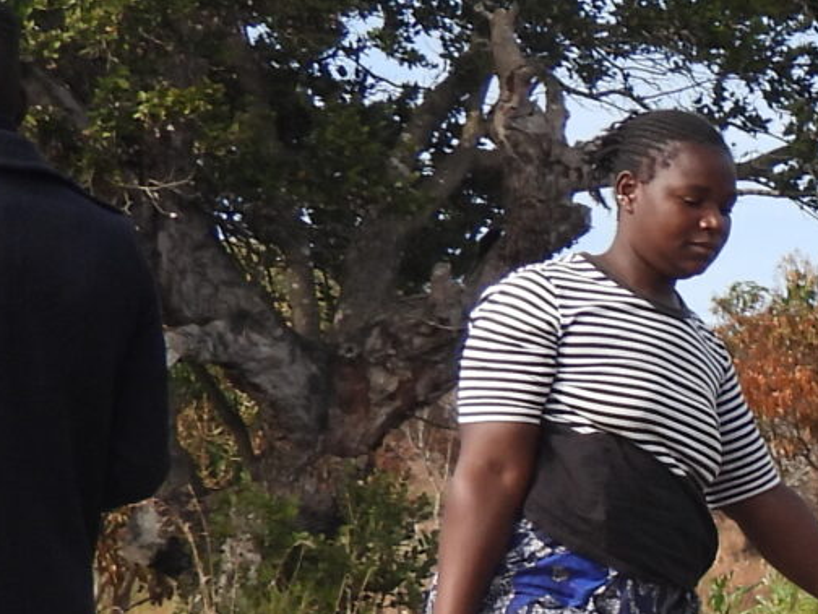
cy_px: 1053
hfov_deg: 6.2
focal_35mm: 305
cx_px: 2058
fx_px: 7207
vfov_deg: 4.8
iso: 100
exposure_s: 1/800
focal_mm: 10.7
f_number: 3.5
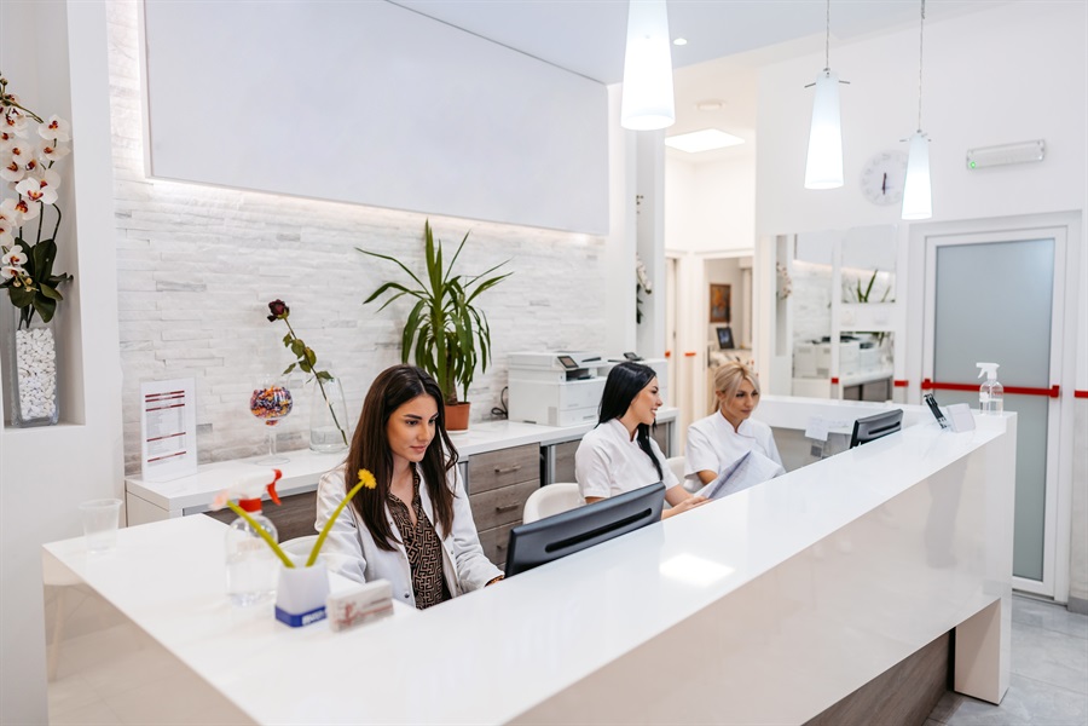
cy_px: 363
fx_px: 725
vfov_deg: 53.1
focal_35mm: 24
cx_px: 544
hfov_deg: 73.7
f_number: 1.8
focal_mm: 24
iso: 100
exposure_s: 1/160
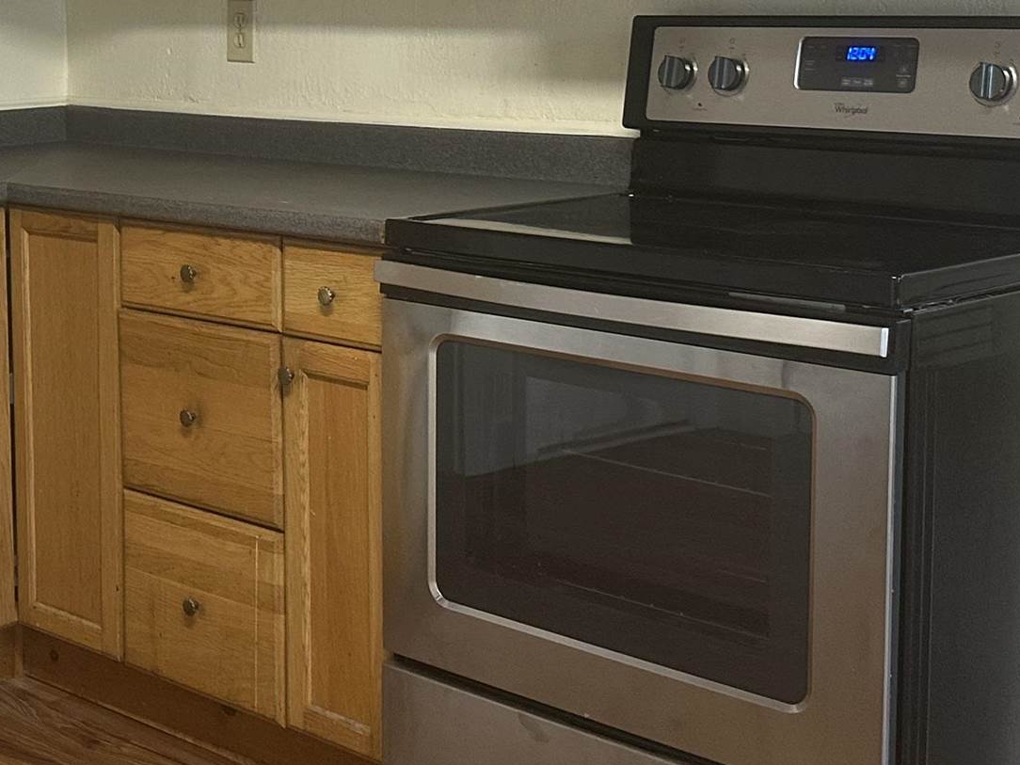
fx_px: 2004
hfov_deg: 27.7
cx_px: 128
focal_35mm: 68
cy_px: 166
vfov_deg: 21.4
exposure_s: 1/75
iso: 200
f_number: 1.78
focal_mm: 6.86
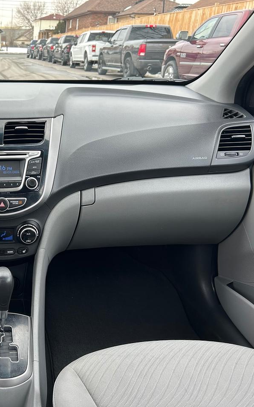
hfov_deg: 31.9
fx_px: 410
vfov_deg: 52.7
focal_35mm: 37
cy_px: 202
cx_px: 3
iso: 40
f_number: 1.5
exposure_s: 1/205
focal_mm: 5.7
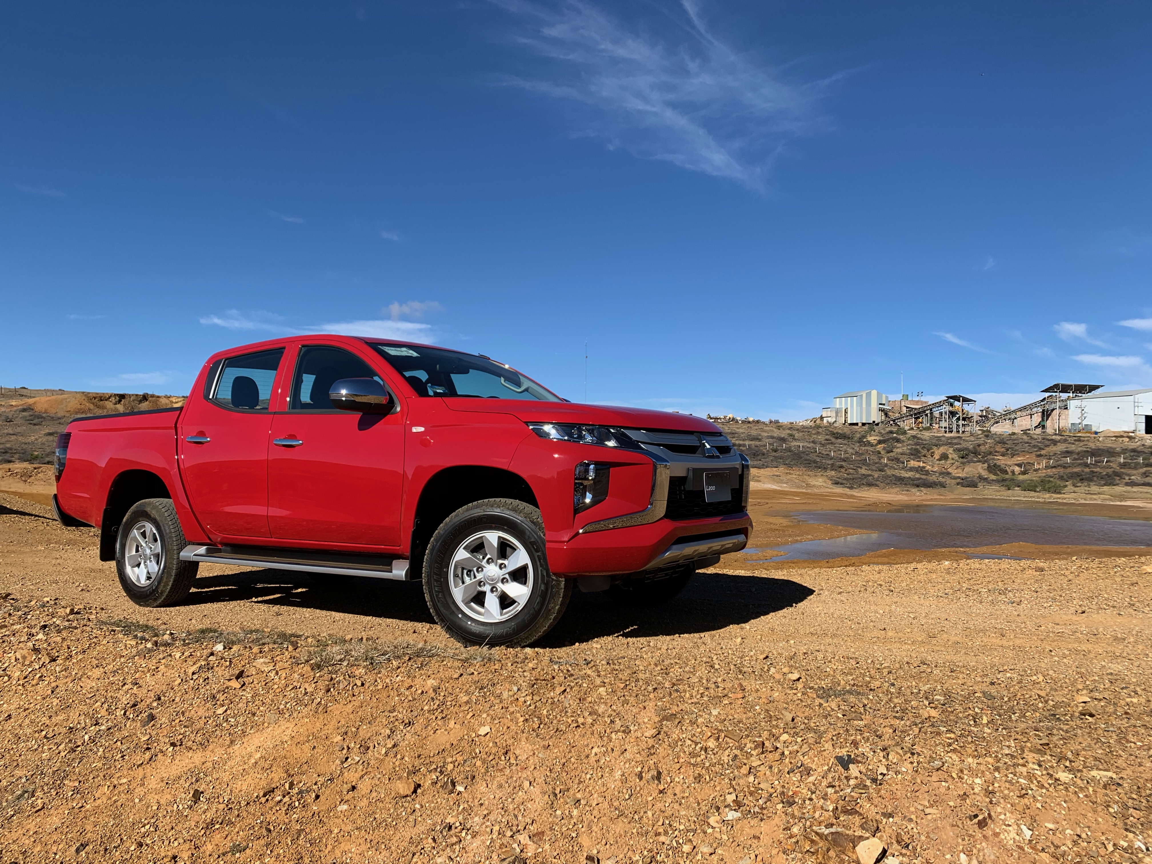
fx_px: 865
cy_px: 432
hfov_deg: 67.3
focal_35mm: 26
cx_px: 576
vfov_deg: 53.1
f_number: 1.8
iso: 25
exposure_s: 1/2681
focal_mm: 4.25
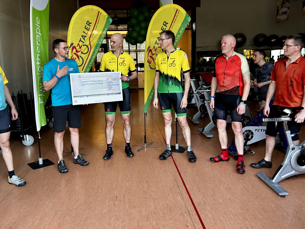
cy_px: 103
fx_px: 264
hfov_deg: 60.0
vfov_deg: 46.7
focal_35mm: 30
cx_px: 148
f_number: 1.5
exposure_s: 1/60
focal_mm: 5.7
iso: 200
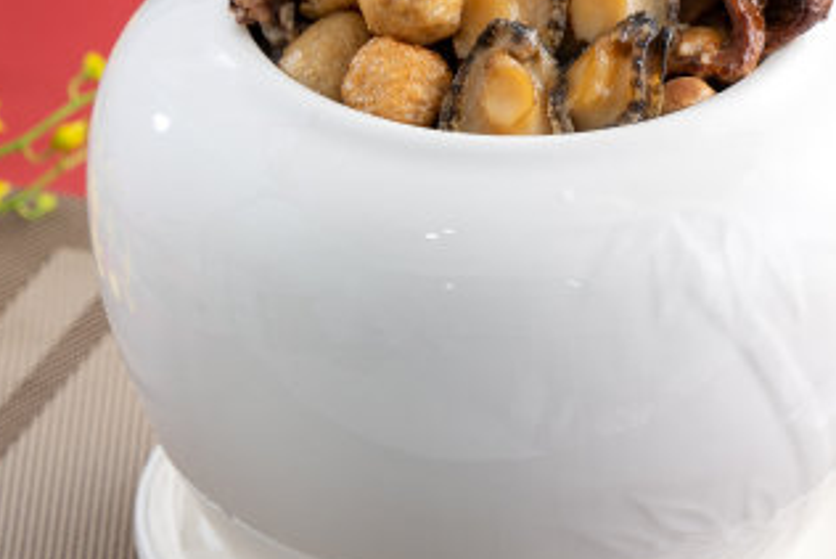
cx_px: 664
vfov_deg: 5.2
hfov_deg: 7.8
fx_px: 6110
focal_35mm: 263
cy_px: 223
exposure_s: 1/60
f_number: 8
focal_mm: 136
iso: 100
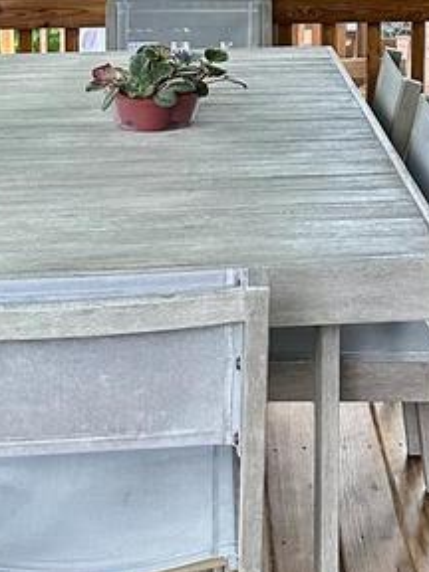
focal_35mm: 90
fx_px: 1487
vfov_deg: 20.6
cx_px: 401
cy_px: -75
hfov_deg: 16.2
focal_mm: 6.86
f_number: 1.78
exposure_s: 1/60
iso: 500
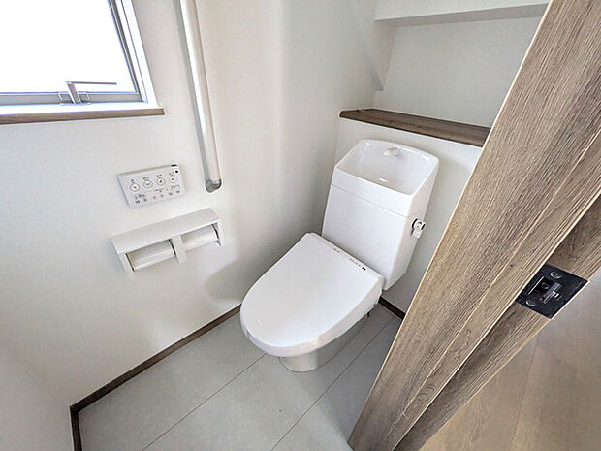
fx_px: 243
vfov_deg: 85.7
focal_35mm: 14
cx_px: 300
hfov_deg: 102.1
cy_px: 226
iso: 77
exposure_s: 1/33.3
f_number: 2.2
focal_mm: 1.83
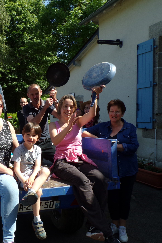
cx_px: 20
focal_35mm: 36
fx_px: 243
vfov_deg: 53.1
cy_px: 129
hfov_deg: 35.0
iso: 80
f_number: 5.8
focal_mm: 4.3
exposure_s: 1/170
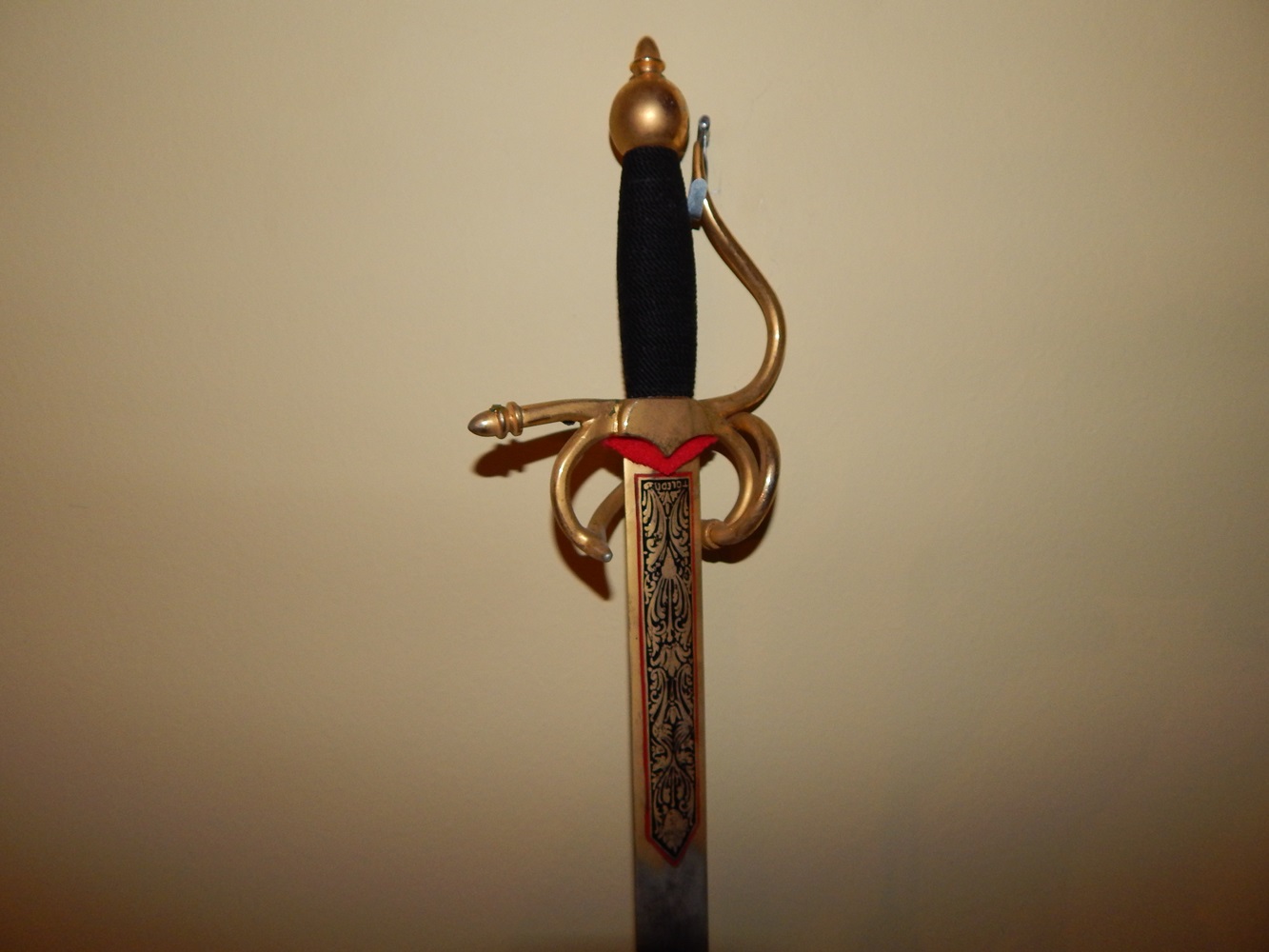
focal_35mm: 23
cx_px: 634
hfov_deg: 73.9
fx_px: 843
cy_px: 476
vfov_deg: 58.9
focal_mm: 4
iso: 200
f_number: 6
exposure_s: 1/30
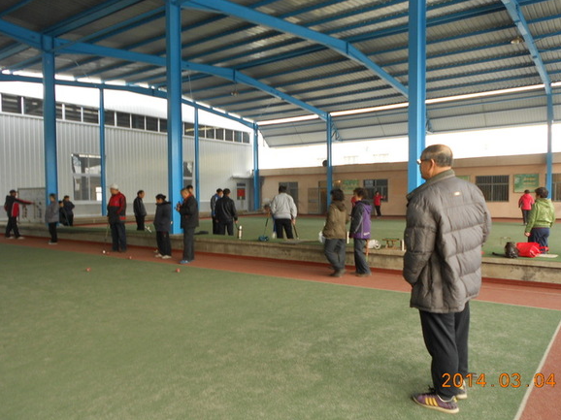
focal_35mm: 27
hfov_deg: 65.3
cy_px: 207
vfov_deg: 51.3
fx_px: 437
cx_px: 289
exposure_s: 1/20
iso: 100
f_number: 3.2
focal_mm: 4.6
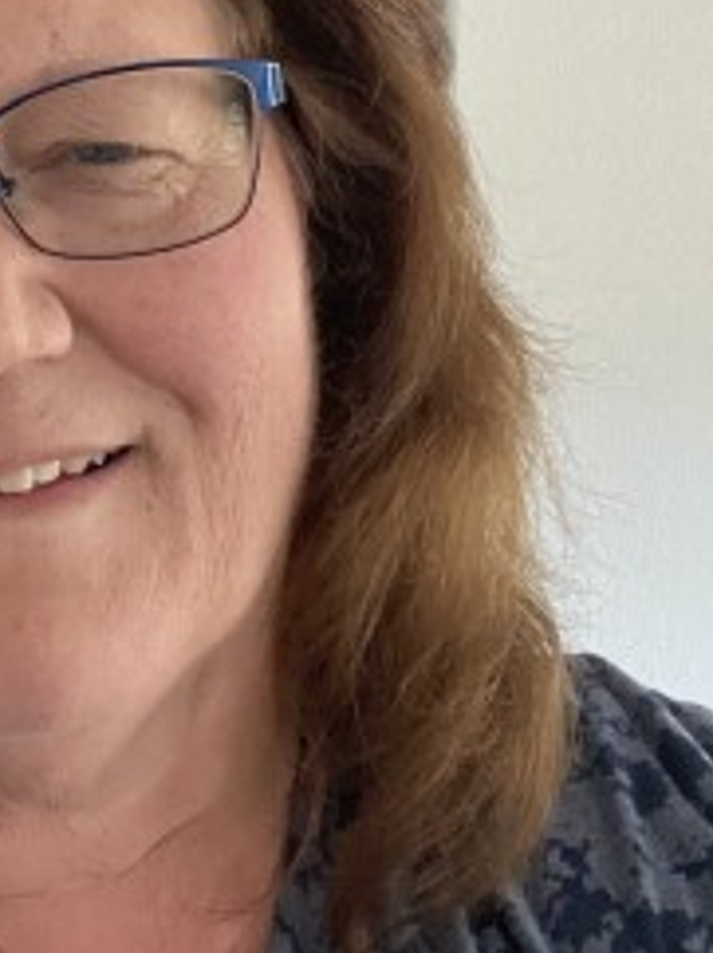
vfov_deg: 30.0
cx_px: -10
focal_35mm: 62
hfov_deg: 22.6
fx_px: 1706
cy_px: 114
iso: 400
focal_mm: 2.71
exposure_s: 1/58
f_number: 2.2
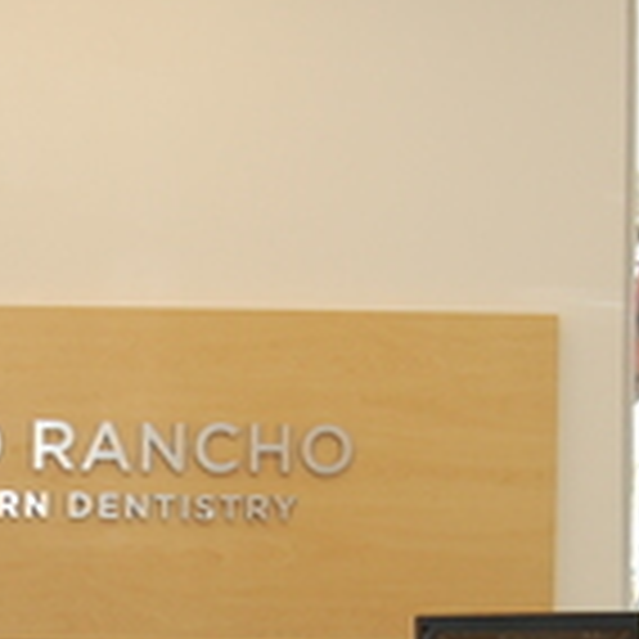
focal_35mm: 122
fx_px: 2548
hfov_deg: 14.0
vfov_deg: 14.1
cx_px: -47
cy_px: 596
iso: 400
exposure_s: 1/100
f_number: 5
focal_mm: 22
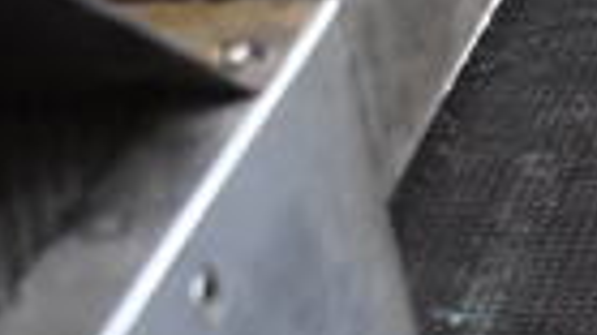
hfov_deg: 14.8
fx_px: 1962
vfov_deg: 9.8
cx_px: 1117
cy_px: 142
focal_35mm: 124
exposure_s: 1/125
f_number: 3.5
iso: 3200
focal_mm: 18
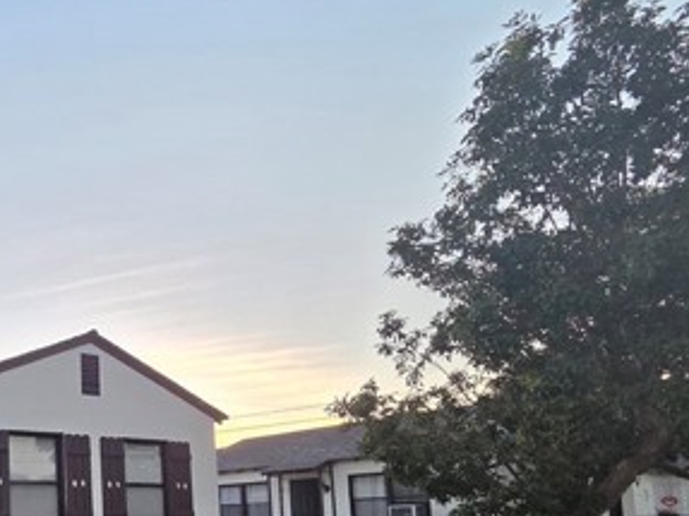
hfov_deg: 46.5
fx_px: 577
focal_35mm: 29
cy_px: 485
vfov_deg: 43.1
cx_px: -60
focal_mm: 2.2
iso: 100
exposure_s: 1/120
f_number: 2.2
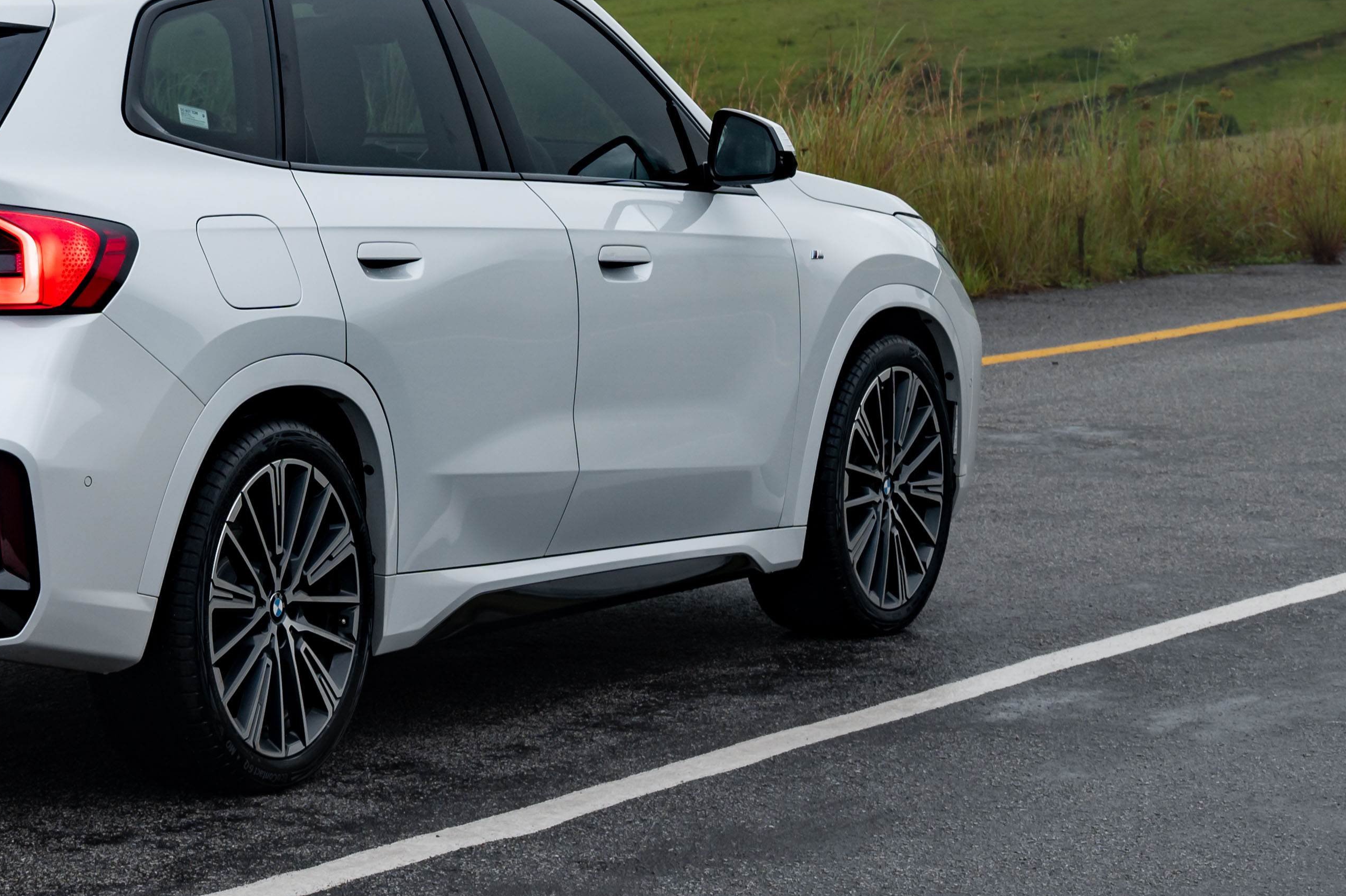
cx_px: 262
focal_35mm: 137
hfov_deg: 14.9
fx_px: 5119
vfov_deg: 9.9
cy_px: -42
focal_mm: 58
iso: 200
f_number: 8
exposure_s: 1/10
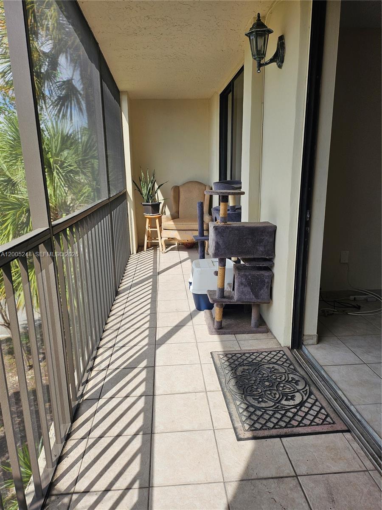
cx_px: 191
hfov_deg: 56.8
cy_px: 255
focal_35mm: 24
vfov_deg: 71.6
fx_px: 353
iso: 50
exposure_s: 1/1215
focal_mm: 5
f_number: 1.8
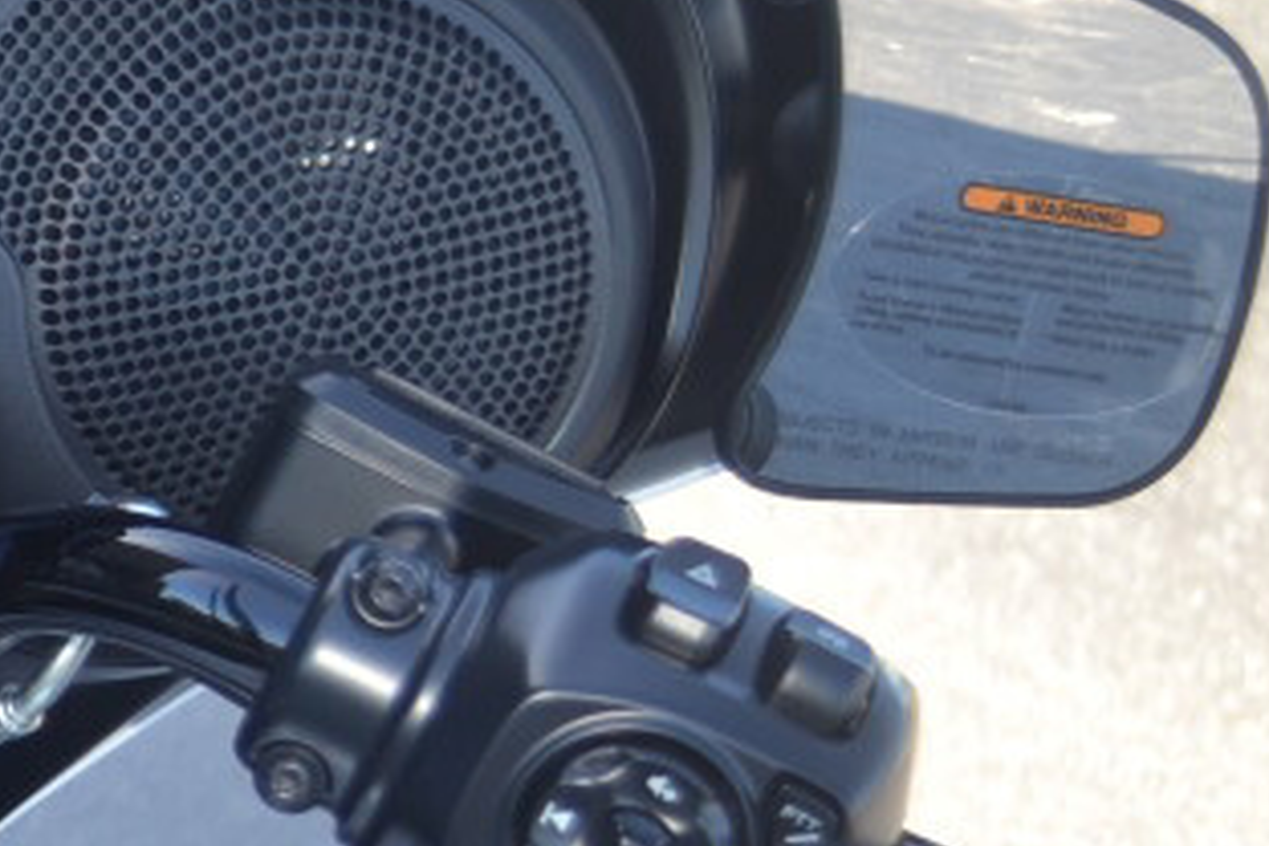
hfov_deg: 12.4
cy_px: 460
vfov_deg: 9.1
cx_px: -1114
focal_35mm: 150
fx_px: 5287
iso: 100
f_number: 4.2
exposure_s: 1/80
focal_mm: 26
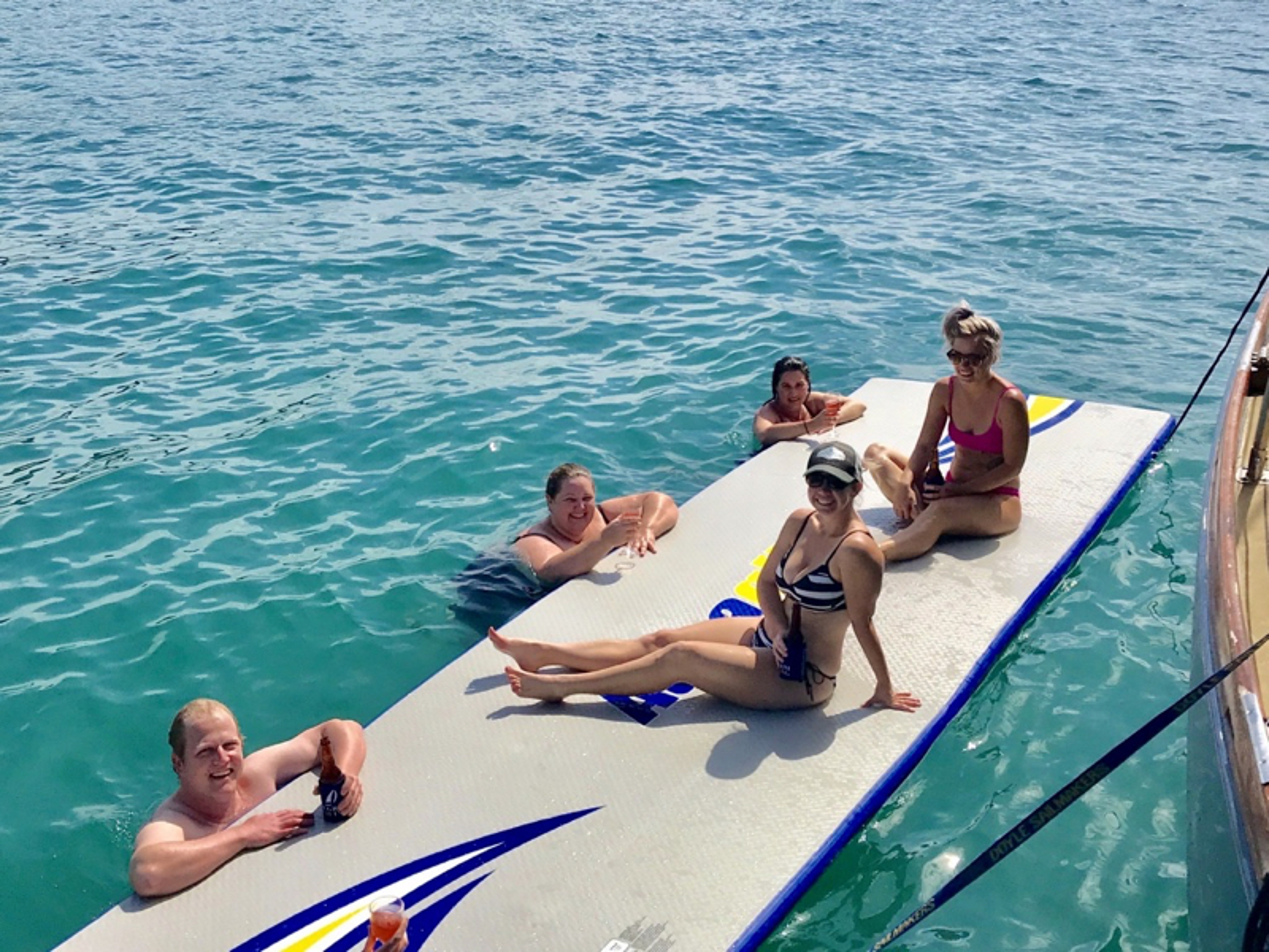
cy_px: 476
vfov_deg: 49.7
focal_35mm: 28
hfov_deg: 63.4
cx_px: 634
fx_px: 1026
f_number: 1.8
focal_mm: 3.99
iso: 20
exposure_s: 1/5650
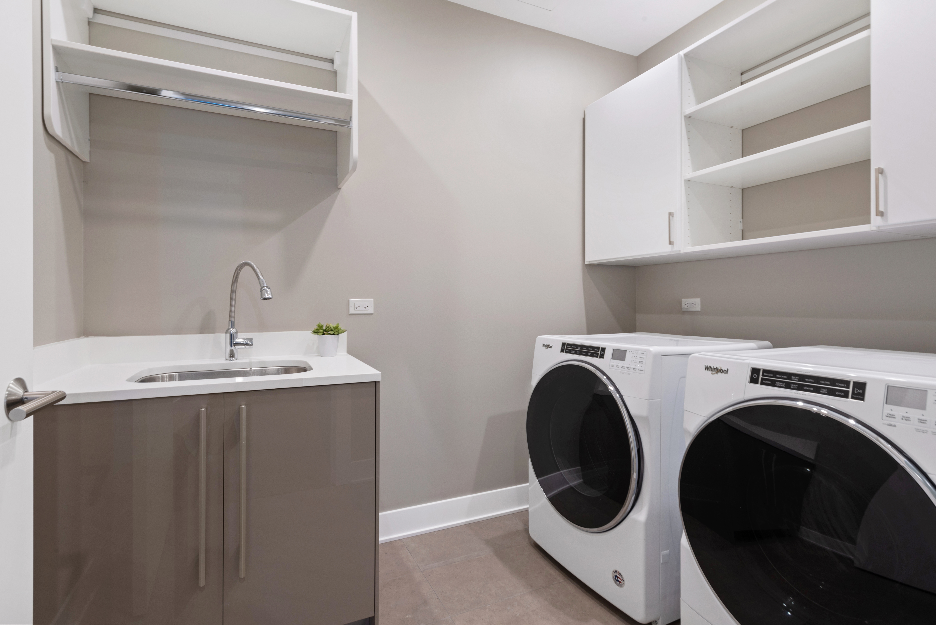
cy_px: 312
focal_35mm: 18
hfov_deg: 90.0
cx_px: 468
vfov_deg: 67.4
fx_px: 468
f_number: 10
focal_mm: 18
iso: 100
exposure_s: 2.5
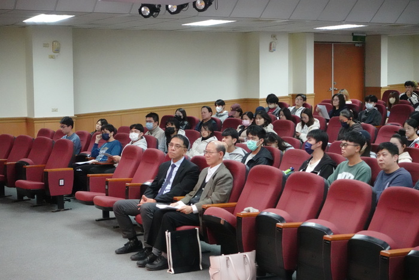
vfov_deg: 19.5
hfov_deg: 28.8
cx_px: 210
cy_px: 140
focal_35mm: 70
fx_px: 815
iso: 5000
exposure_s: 1/200
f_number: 4
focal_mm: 25.7
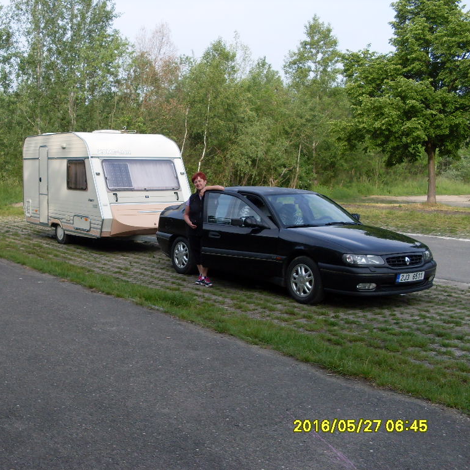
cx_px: 156
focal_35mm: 45
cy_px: 236
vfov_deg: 37.6
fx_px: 691
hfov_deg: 37.1
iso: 80
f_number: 2.8
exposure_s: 1/350
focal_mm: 6.3
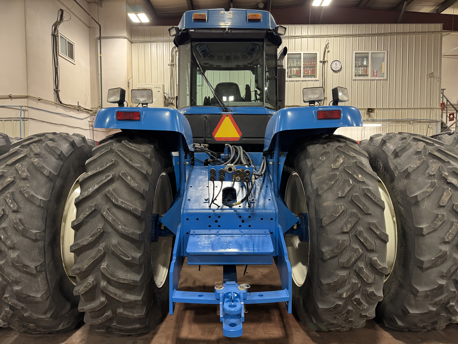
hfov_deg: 71.6
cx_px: 229
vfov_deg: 56.8
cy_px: 172
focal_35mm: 24
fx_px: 318
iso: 320
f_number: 1.78
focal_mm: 6.76
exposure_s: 1/60
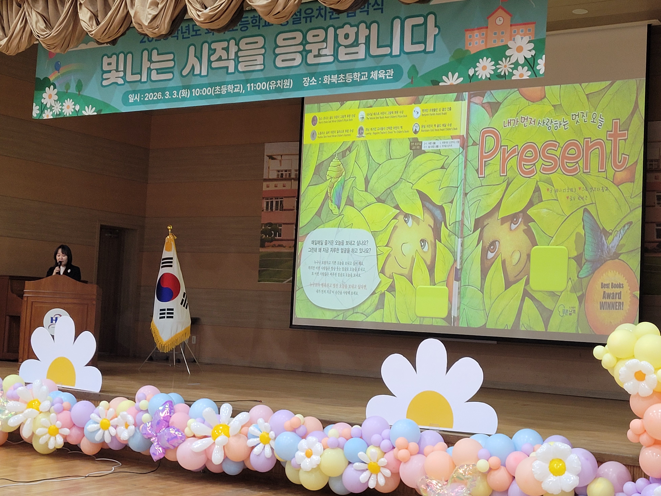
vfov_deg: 53.1
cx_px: 330
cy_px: 248
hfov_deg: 67.3
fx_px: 496
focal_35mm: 26
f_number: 1.8
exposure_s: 1/120
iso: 200
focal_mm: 5.4
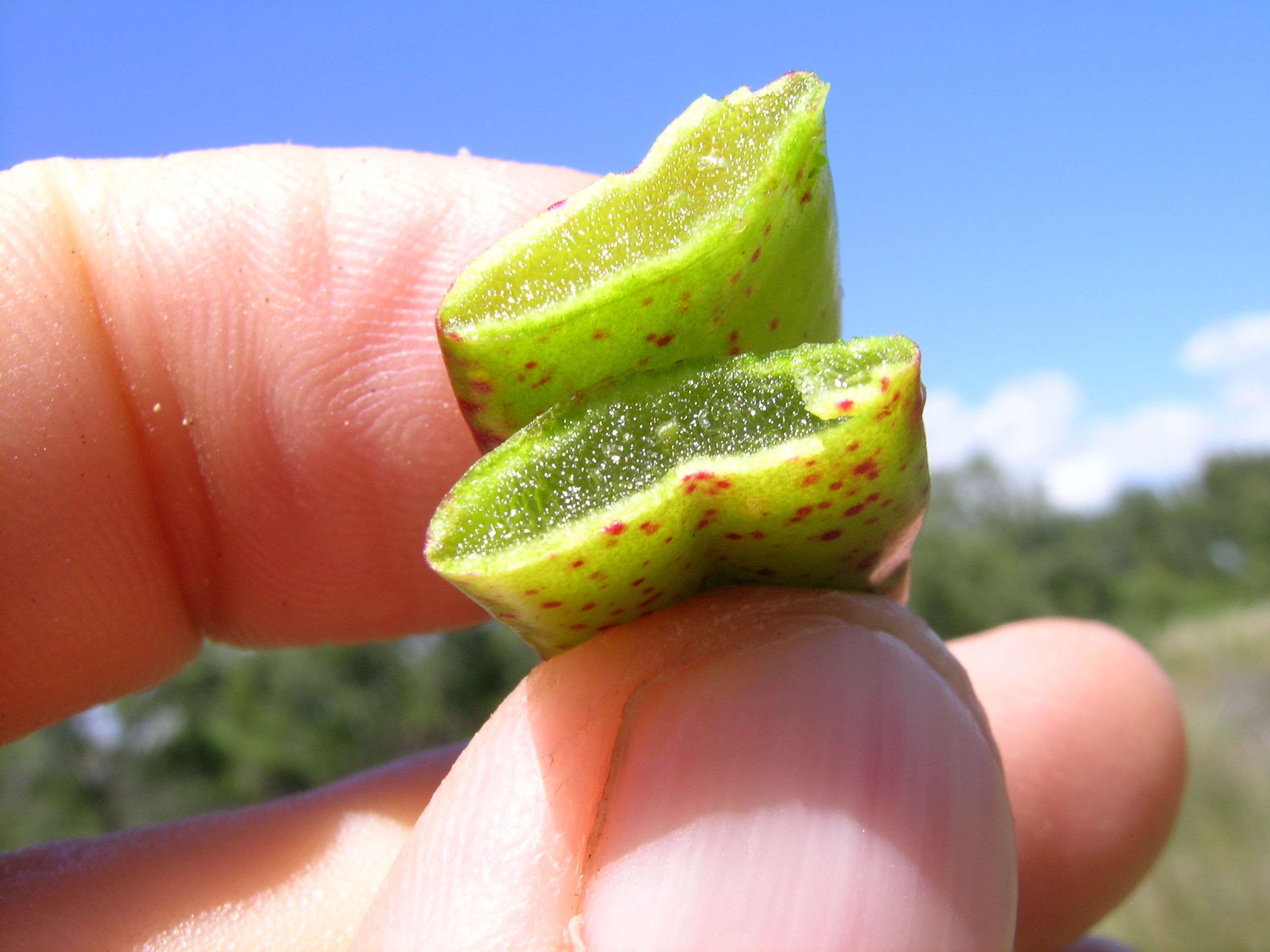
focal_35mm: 39
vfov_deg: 36.8
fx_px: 1431
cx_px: 635
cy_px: 476
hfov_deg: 47.9
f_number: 7.8
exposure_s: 1/115
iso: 50
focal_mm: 8
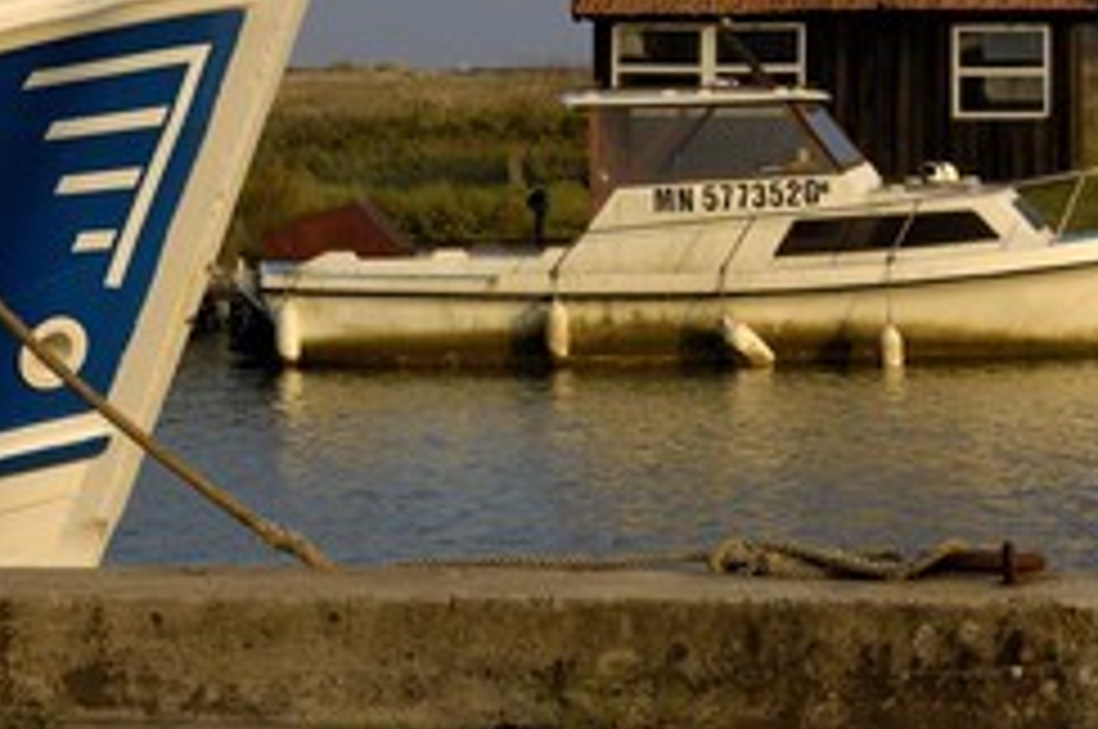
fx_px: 4417
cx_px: 421
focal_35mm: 145
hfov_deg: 14.2
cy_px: 122
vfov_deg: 9.4
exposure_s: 1/125
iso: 100
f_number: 9
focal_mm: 56
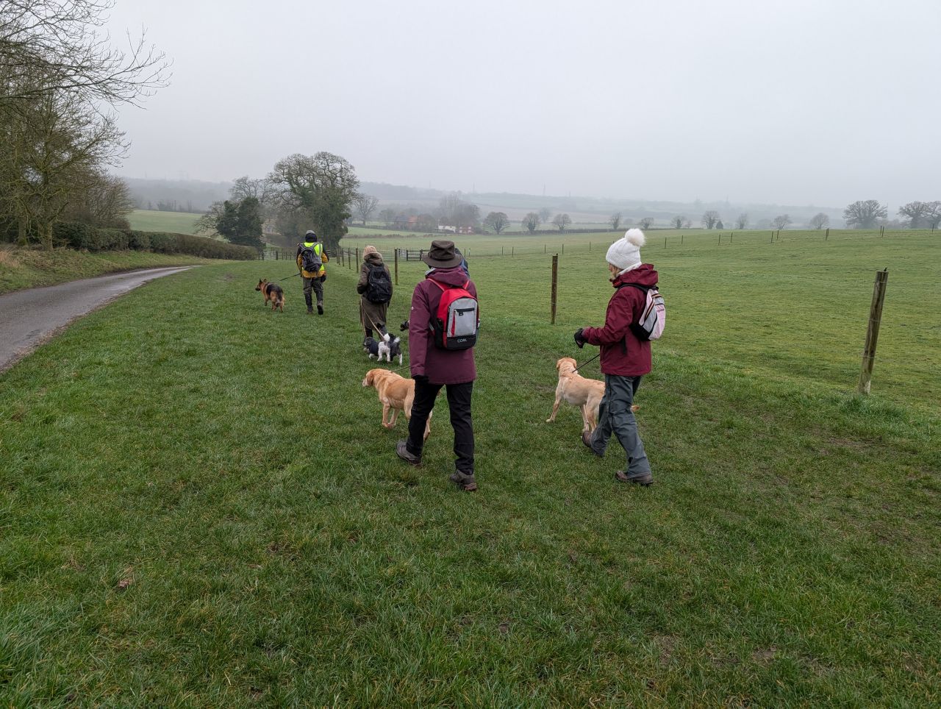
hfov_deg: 71.5
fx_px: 653
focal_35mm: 24
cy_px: 354
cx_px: 470
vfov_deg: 56.9
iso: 56
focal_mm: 6.9
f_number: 1.68
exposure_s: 1/206
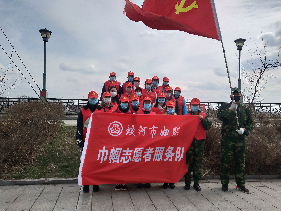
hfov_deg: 60.0
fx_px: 244
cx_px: 140
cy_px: 106
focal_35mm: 30
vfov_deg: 46.8
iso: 52
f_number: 1.8
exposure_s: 1/4171
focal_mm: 3.95
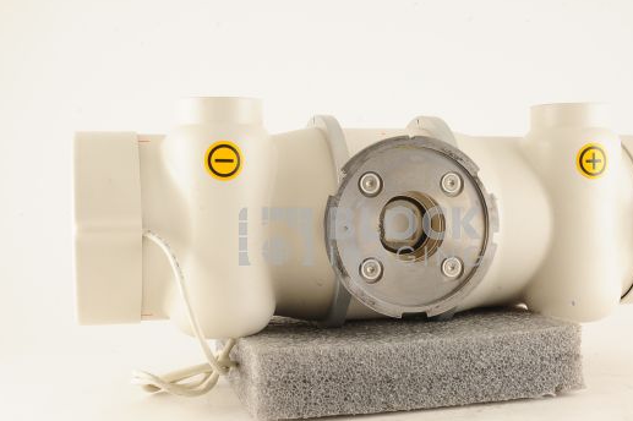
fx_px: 1019
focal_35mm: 58
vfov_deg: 23.3
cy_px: 237
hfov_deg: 34.4
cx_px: 361
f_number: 13
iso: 1600
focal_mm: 50
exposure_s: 1/160
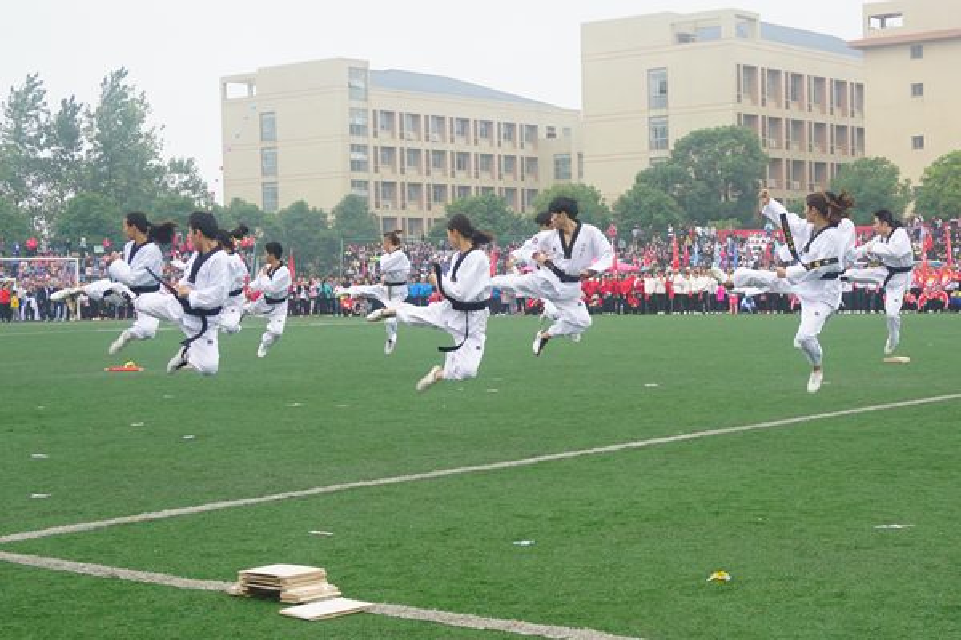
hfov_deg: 43.6
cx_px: 480
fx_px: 1201
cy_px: 320
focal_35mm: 45
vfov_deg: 29.9
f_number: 6.3
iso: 800
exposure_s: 1/200
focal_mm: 30
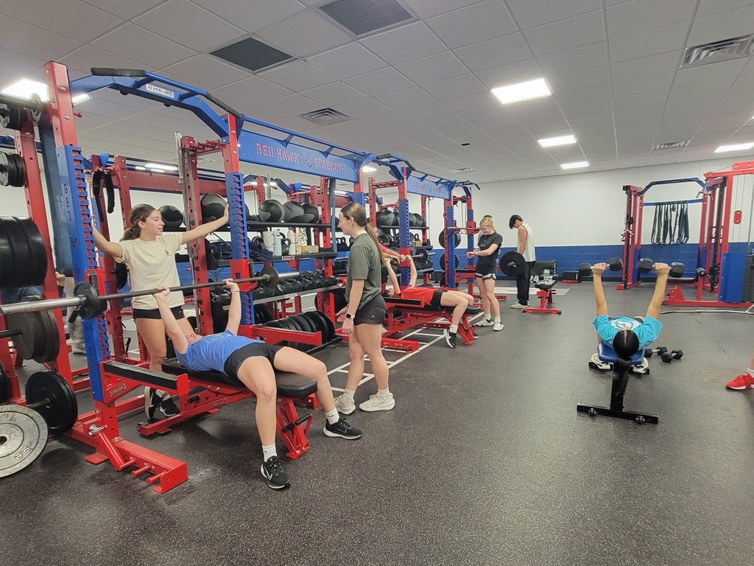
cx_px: 377
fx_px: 283
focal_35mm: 13
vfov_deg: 89.9
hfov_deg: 106.2
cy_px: 283
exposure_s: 1/30
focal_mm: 2.2
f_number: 2.2
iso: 320
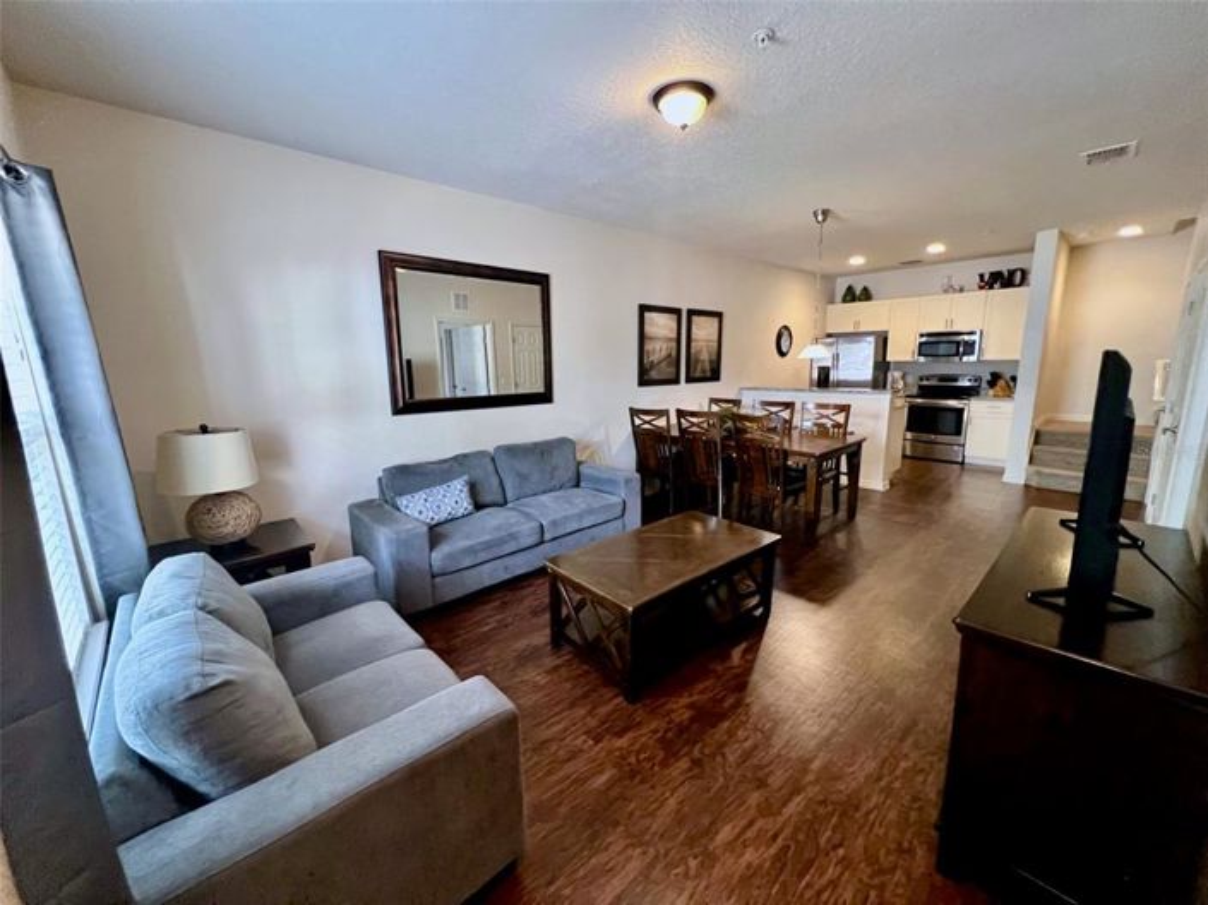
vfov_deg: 89.9
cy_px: 452
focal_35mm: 13
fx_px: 453
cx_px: 604
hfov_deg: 106.2
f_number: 1.8
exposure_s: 1/60
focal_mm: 1.57
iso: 500
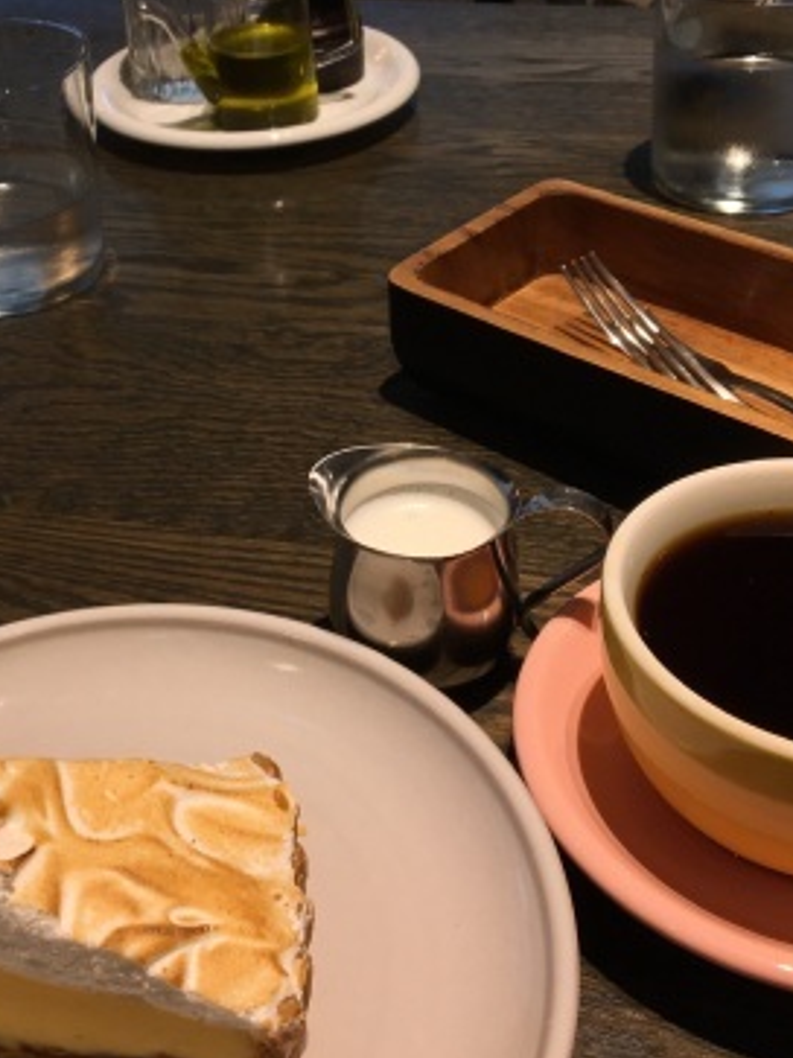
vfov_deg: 39.5
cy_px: 423
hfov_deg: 30.2
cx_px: 309
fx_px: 1467
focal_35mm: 48
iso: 32
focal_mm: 4.15
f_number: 2.2
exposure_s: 1/60
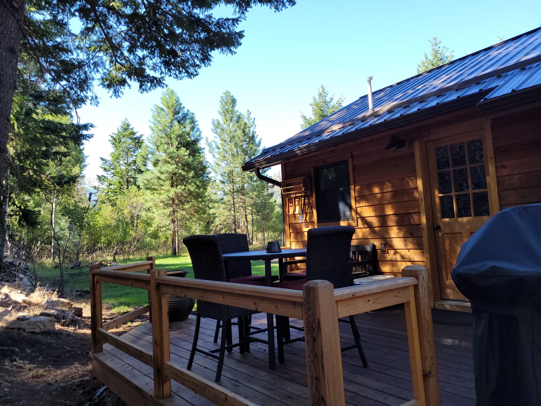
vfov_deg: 53.1
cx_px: 270
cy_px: 203
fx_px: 406
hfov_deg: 67.3
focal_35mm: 26
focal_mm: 5.4
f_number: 1.8
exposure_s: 1/309
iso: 40
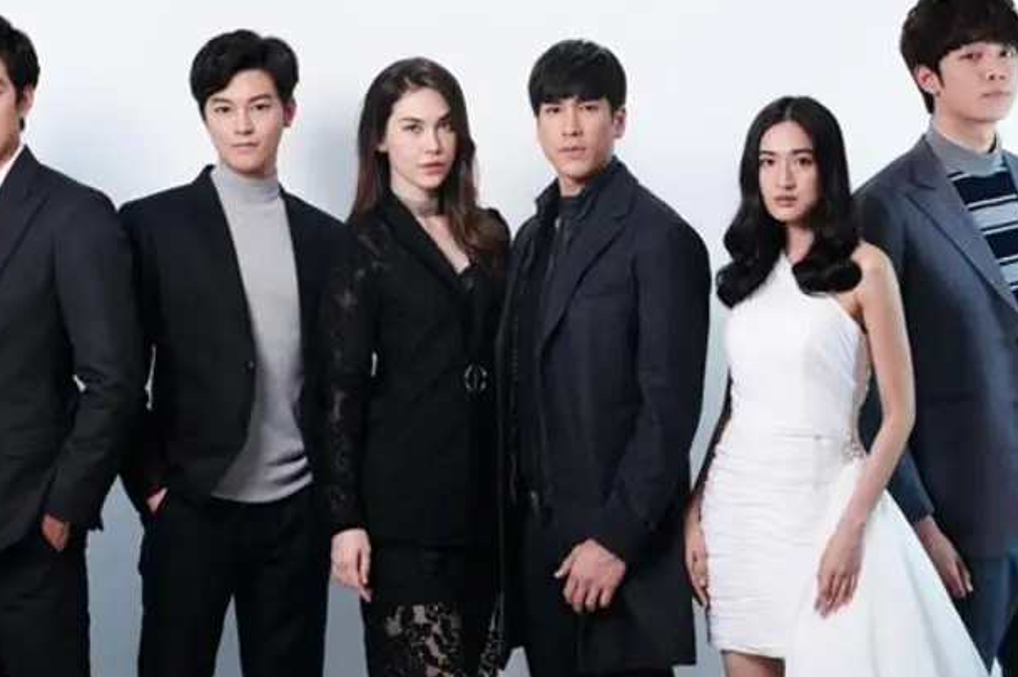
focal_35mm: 128
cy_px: 287
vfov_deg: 10.7
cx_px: 475
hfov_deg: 16.0
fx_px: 3617
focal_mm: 100
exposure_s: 1/160
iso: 200
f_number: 8
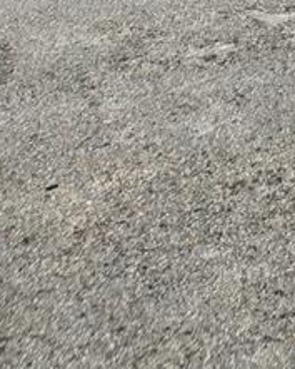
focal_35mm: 122
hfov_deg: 11.2
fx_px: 1331
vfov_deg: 11.7
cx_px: 635
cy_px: -613
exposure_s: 1/2643
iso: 20
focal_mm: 5.4
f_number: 1.8
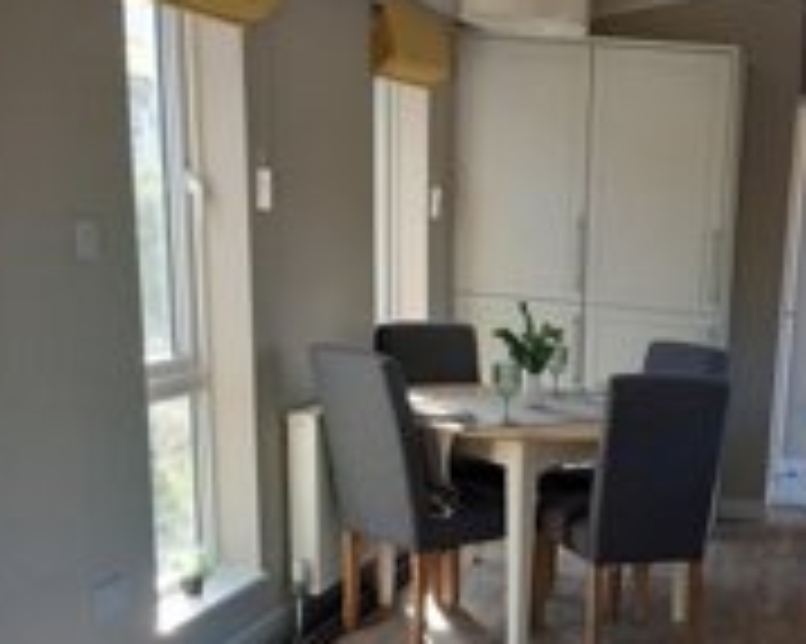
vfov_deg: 27.5
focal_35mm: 53
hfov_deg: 33.3
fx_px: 1264
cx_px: 743
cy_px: 585
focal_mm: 4
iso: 40
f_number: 1.8
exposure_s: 1/50
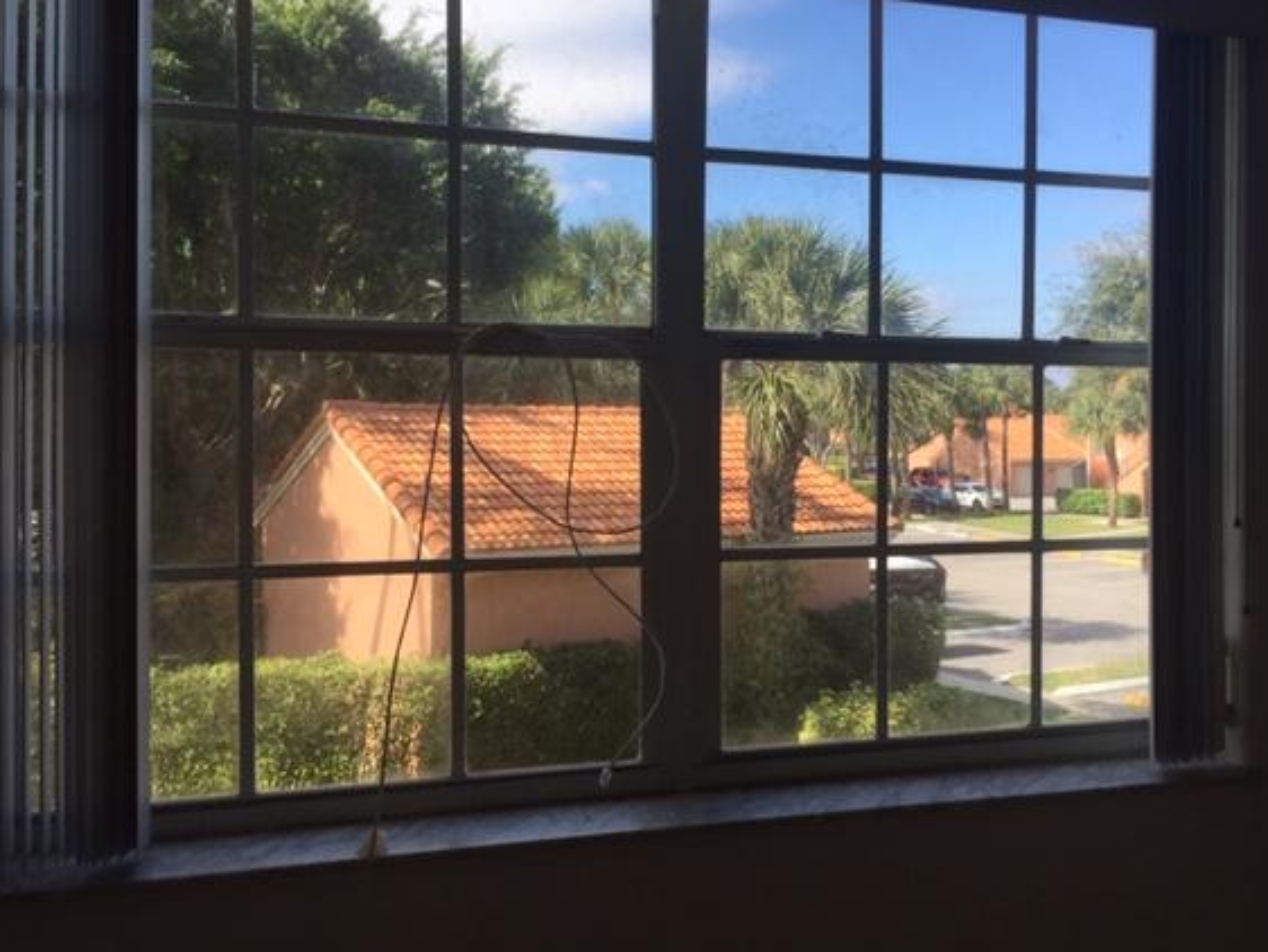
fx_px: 1209
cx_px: 684
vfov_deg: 42.9
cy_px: 433
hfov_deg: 55.3
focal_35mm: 33
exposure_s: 1/964
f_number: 2.2
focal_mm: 4.15
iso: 32
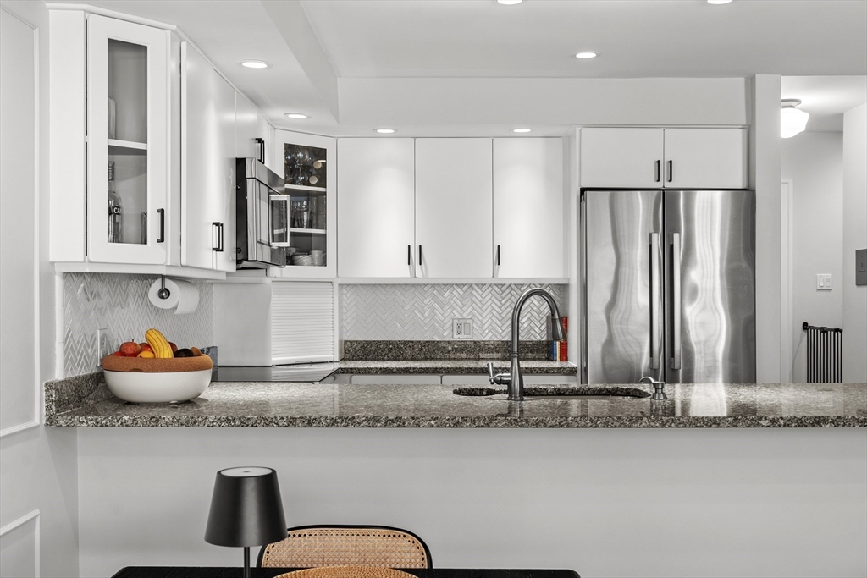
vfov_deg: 34.2
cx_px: 434
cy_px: 289
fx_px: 939
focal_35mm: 39
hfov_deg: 49.5
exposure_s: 1.3
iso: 200
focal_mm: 26
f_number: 9
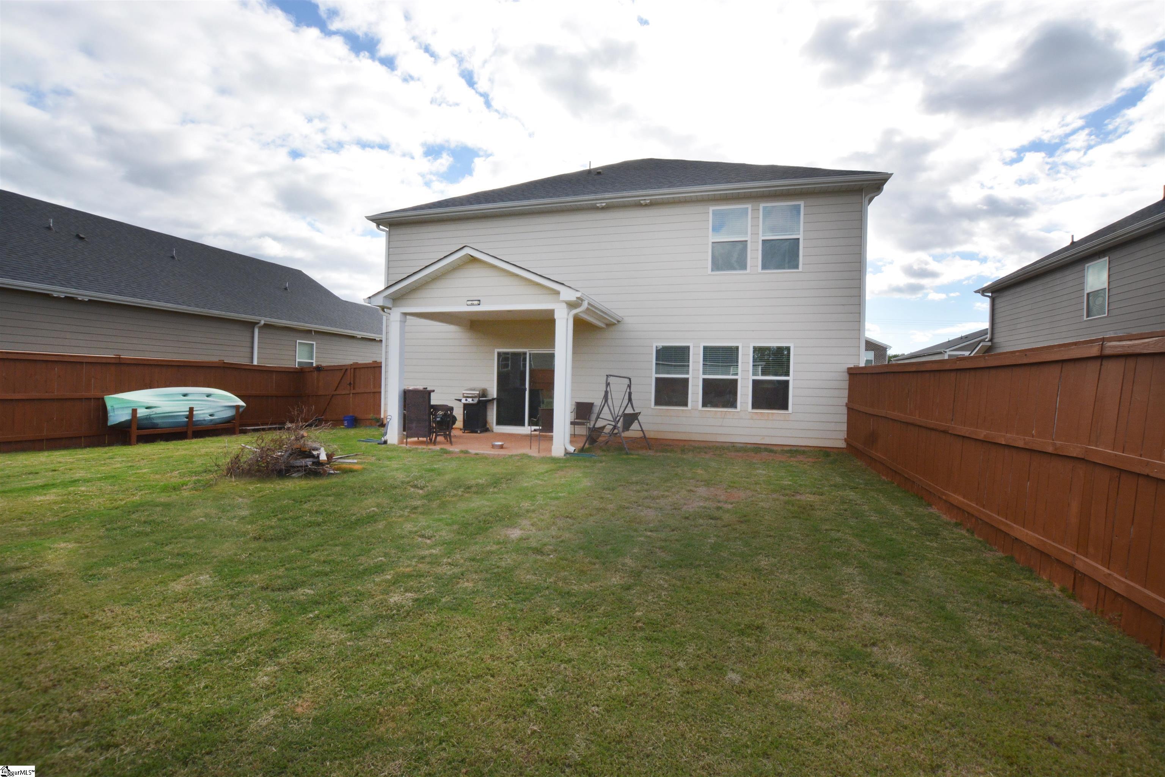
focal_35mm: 15
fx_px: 485
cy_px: 388
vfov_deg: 77.3
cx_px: 582
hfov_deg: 100.4
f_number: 10
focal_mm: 10
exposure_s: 1/400
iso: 400
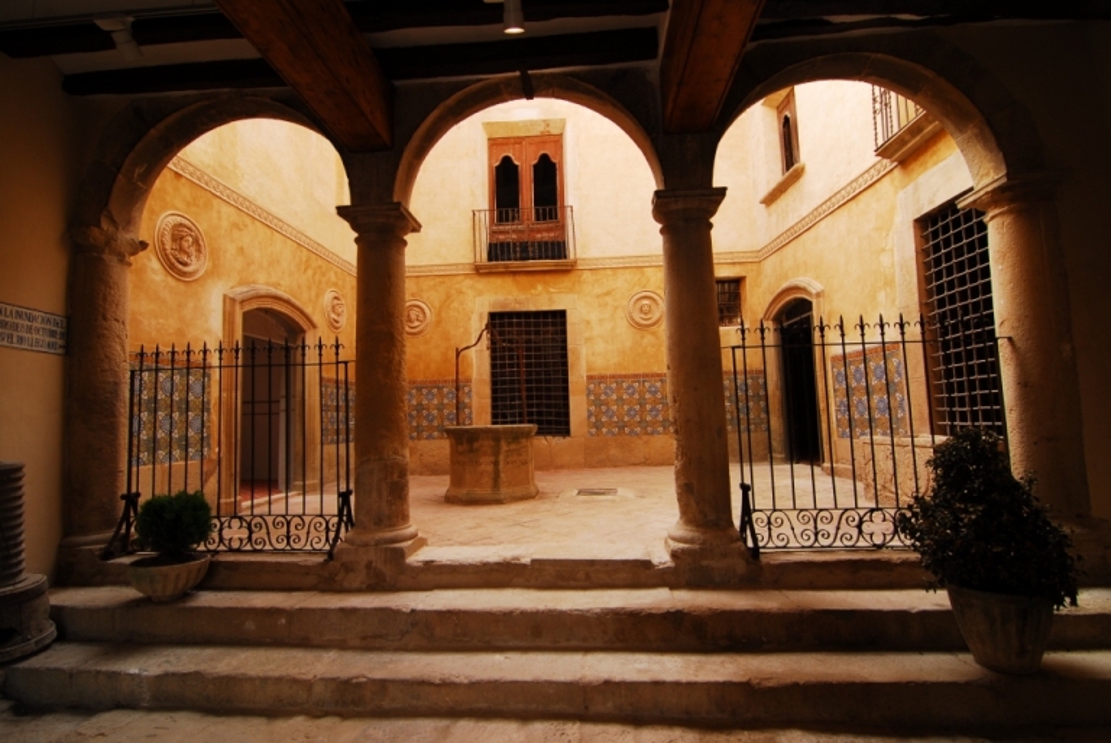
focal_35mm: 16
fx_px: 510
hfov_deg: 94.9
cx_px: 556
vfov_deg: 72.2
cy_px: 372
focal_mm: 11
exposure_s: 1/40
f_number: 7.1
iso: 125
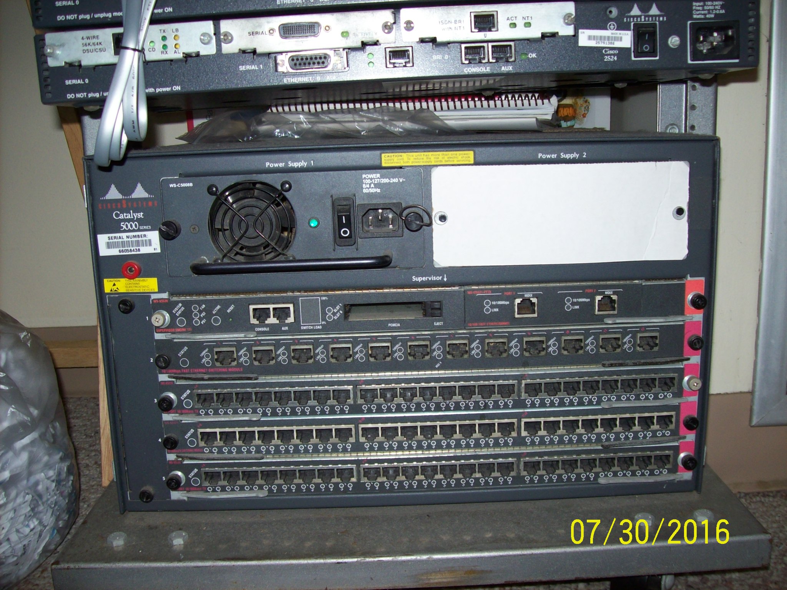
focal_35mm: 36
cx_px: 394
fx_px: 818
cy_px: 295
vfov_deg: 39.7
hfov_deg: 51.4
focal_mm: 6
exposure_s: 1/64
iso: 80
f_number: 2.7
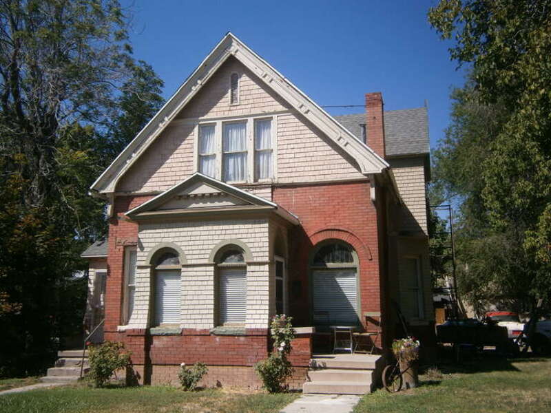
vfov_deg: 39.7
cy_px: 206
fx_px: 573
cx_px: 276
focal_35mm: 36
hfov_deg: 51.4
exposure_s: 1/1250
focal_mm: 6.4
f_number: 3.1
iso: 80
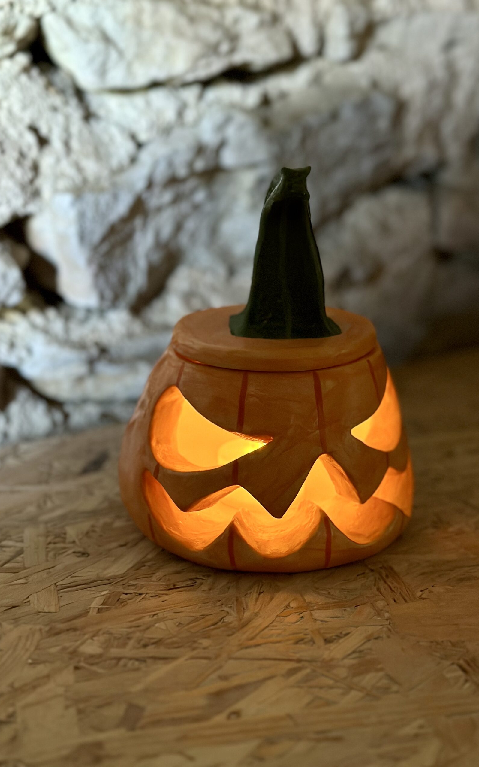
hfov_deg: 25.3
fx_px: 1065
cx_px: 279
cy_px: 383
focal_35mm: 51
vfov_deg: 39.6
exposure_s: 1/40
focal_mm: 6.86
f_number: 1.78
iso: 500
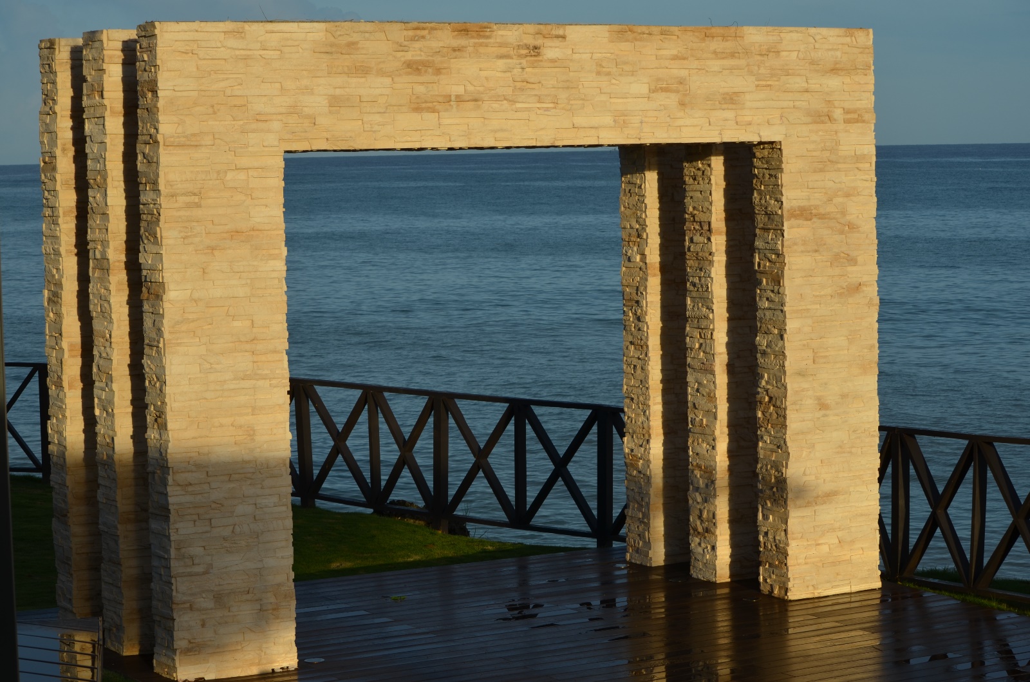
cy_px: 341
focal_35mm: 82
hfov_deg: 24.7
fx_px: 2355
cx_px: 515
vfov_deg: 16.5
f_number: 9
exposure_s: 1/320
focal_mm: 55
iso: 100
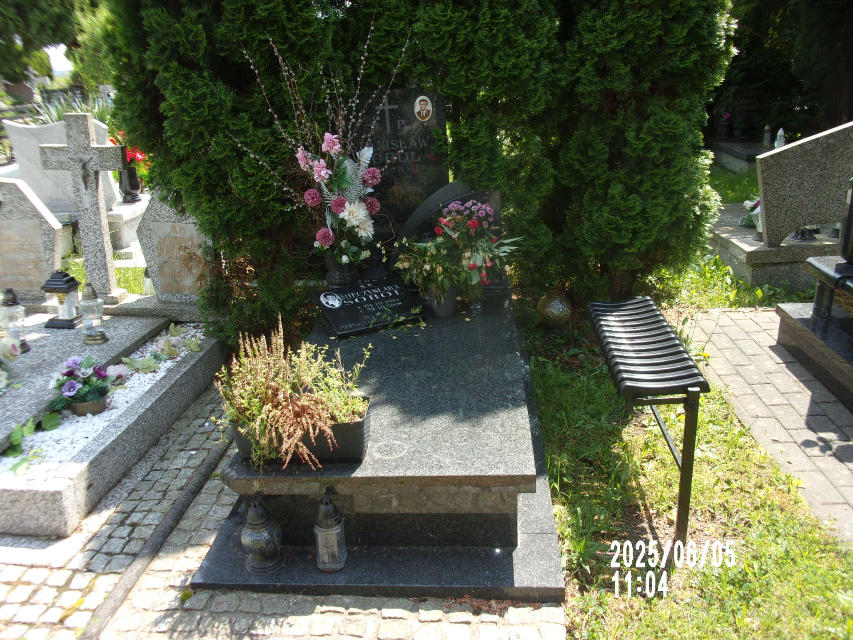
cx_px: 426
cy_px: 320
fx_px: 690
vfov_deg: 49.7
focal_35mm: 28
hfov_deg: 63.4
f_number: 3.9
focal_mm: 5.1
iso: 80
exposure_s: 1/180
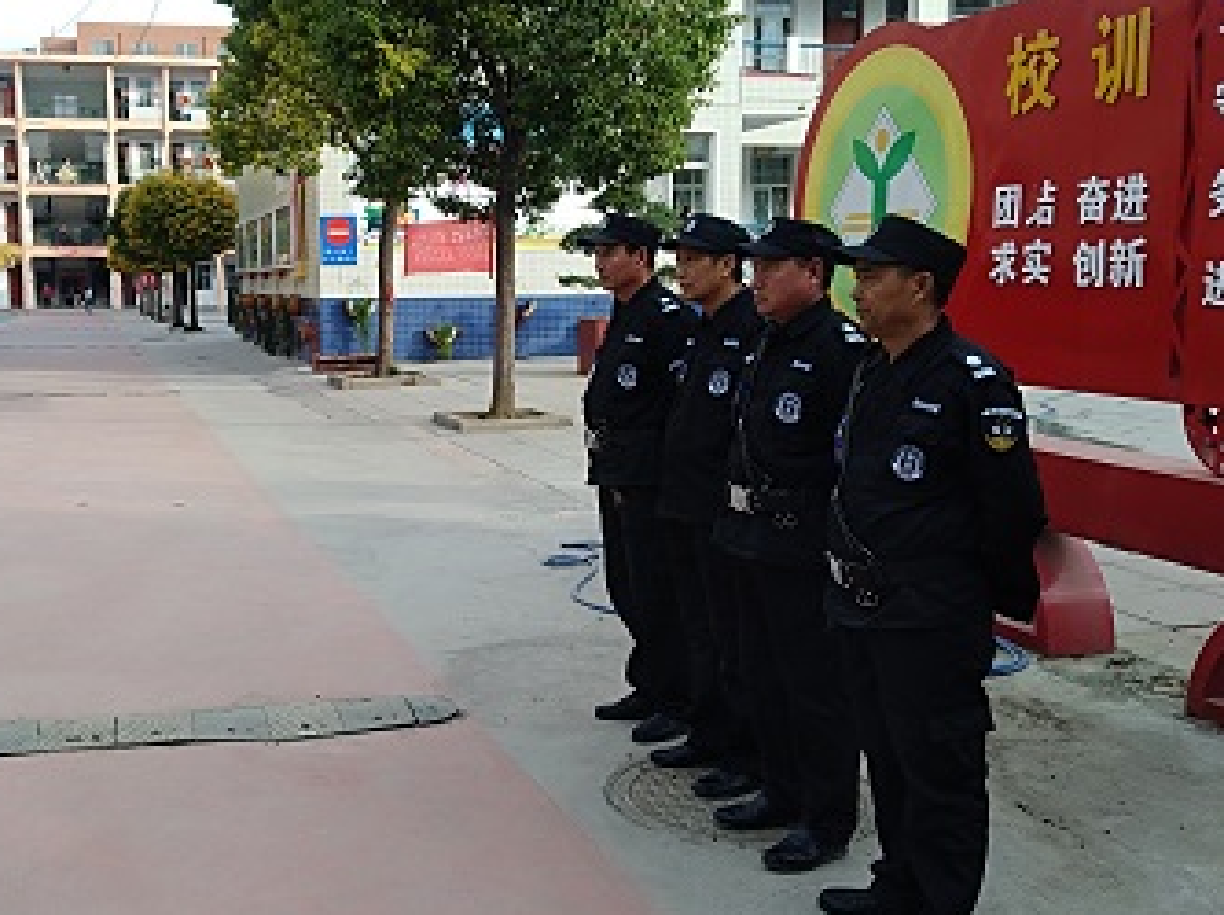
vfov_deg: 36.7
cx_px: 452
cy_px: 437
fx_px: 1378
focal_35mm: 39
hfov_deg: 47.4
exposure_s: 1/205
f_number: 2.2
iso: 100
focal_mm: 3.83
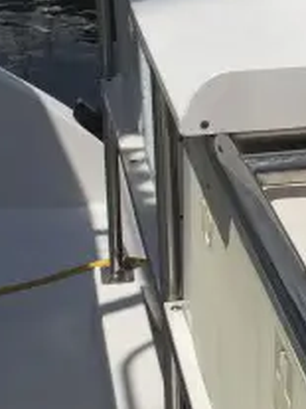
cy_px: 184
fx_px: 1321
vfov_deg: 17.6
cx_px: 387
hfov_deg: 12.8
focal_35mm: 112
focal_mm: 4.15
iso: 32
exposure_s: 1/7937
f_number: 2.2
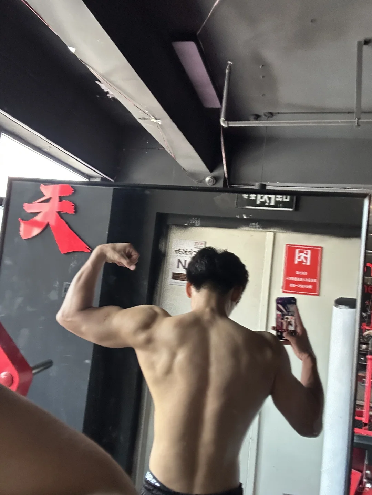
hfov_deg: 46.8
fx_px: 430
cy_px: 248
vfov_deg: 60.0
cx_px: 186
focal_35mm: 30
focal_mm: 2.69
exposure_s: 1/40
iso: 320
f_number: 1.9
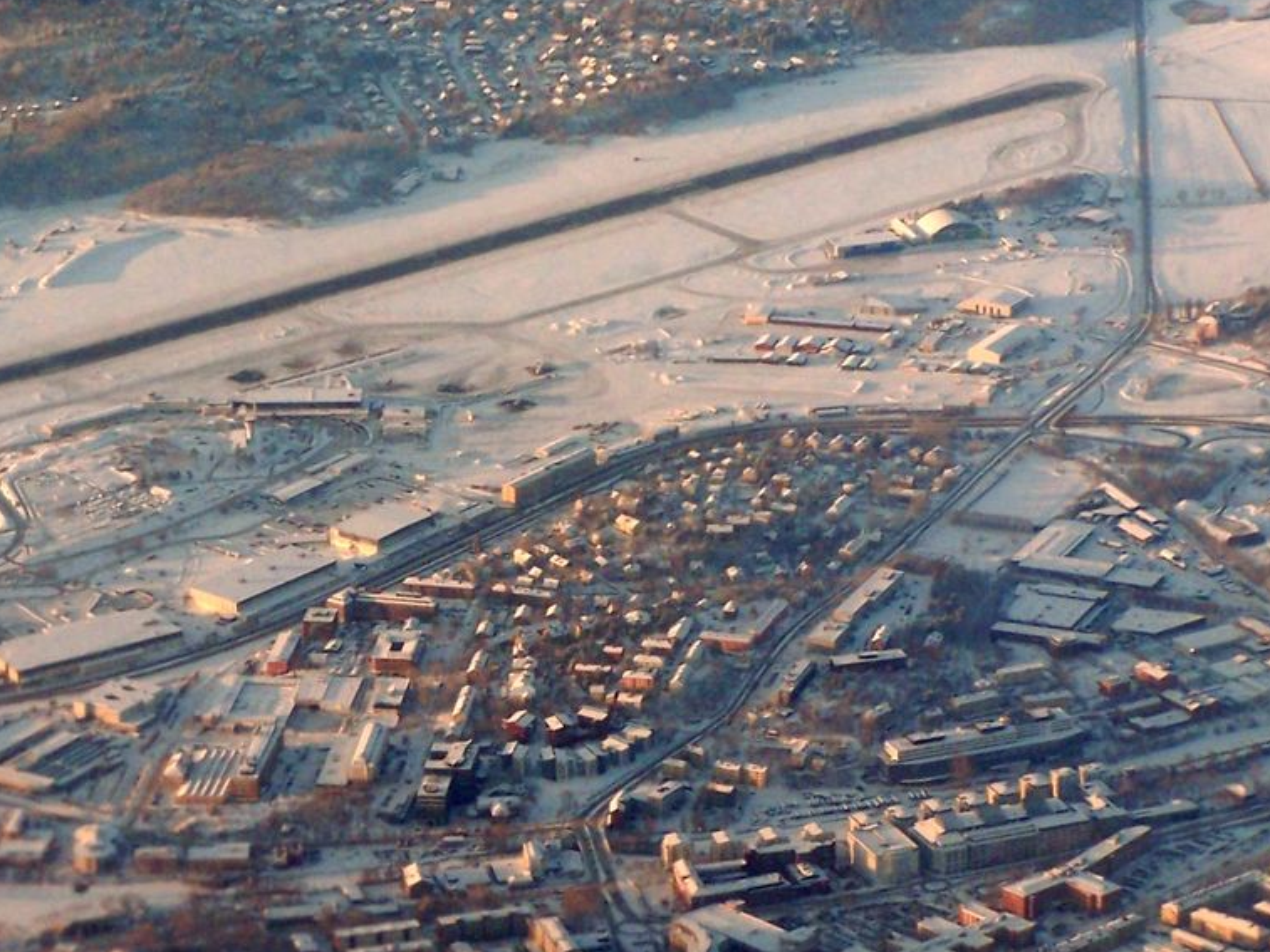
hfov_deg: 8.4
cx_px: 314
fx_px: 8623
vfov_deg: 6.3
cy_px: 260
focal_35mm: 235
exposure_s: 1/180
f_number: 3.2
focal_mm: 23.1
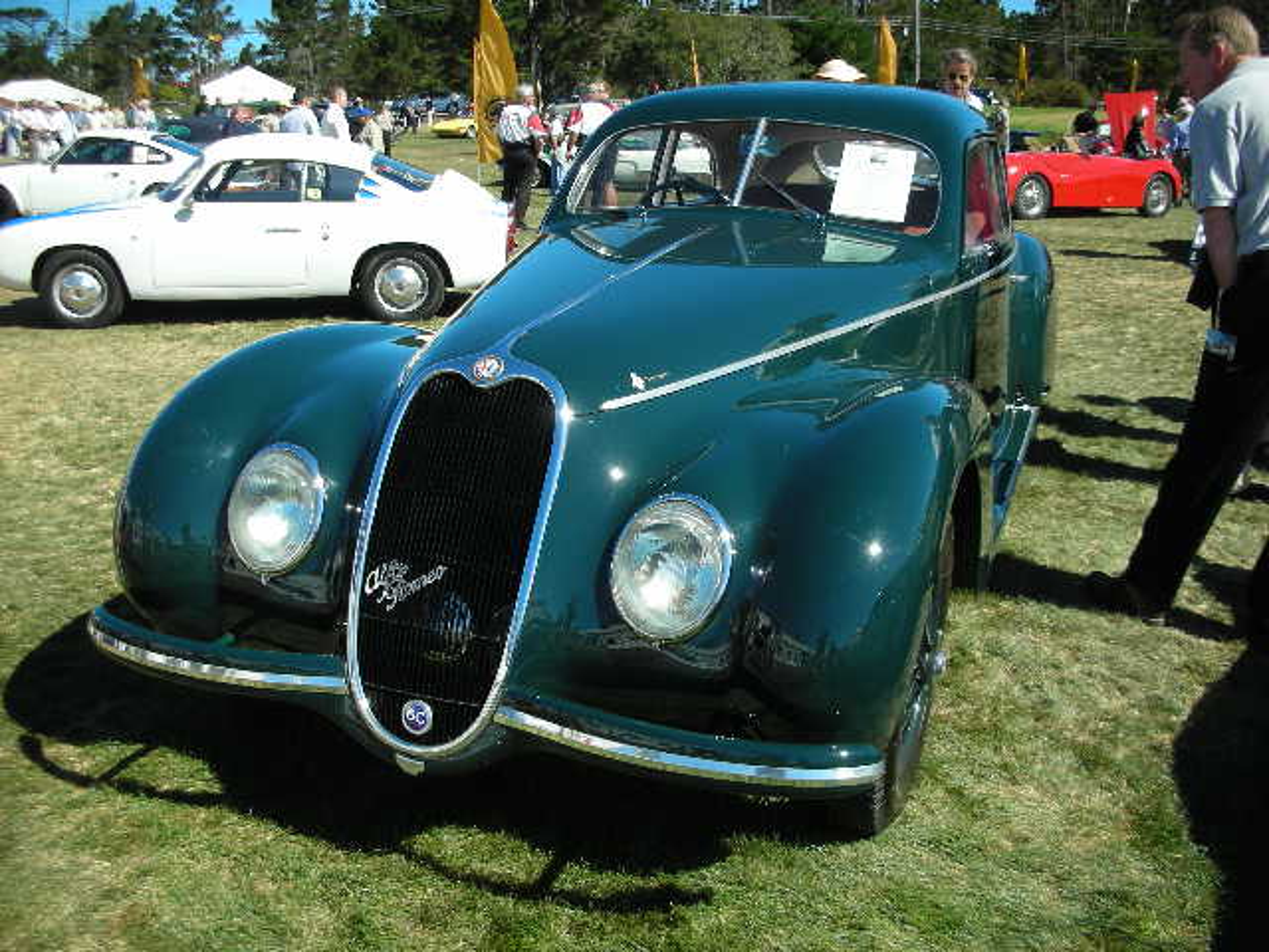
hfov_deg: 52.6
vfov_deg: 40.7
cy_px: 476
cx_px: 634
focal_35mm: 35
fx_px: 1283
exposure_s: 1/422
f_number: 3
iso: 50
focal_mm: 5.8
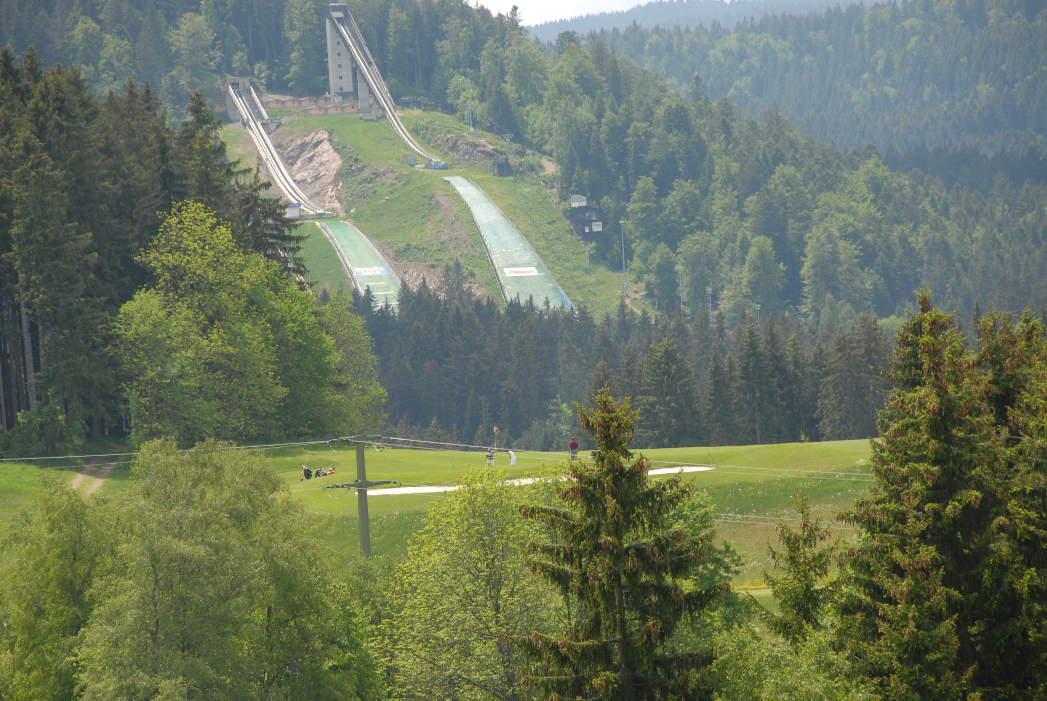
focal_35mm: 225
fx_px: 6552
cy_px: 350
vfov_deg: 6.1
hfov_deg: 9.1
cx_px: 524
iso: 100
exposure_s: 1/180
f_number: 7.1
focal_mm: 150
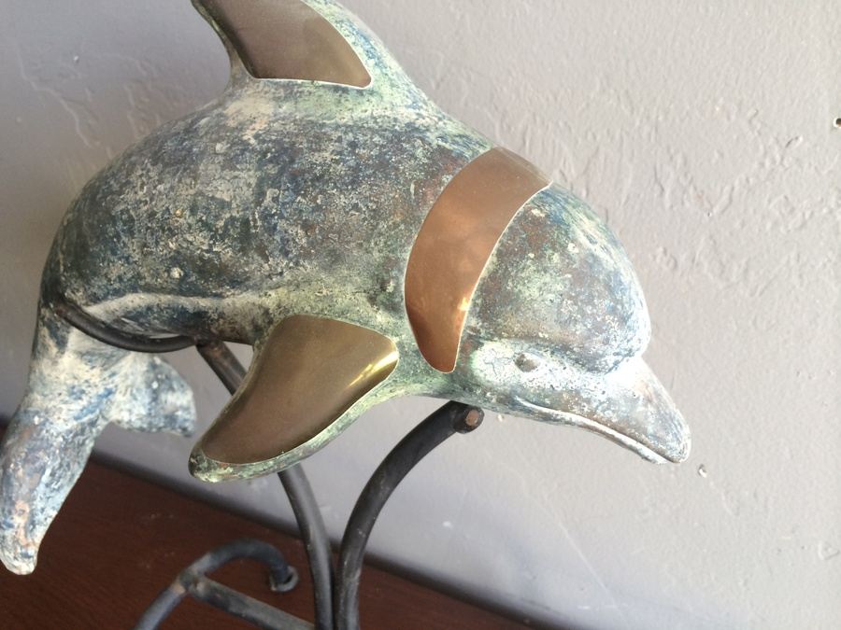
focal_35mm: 30
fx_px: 729
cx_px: 420
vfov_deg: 46.8
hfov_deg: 60.0
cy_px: 315
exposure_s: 1/30
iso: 80
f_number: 2.2
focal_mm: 4.12
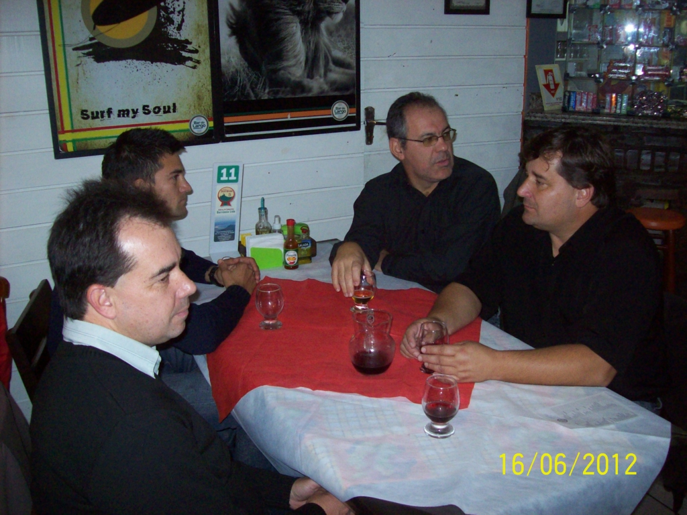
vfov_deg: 39.7
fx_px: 714
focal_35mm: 36
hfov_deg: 51.4
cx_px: 344
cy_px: 258
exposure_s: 1/64
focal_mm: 6
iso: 200
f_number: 2.7
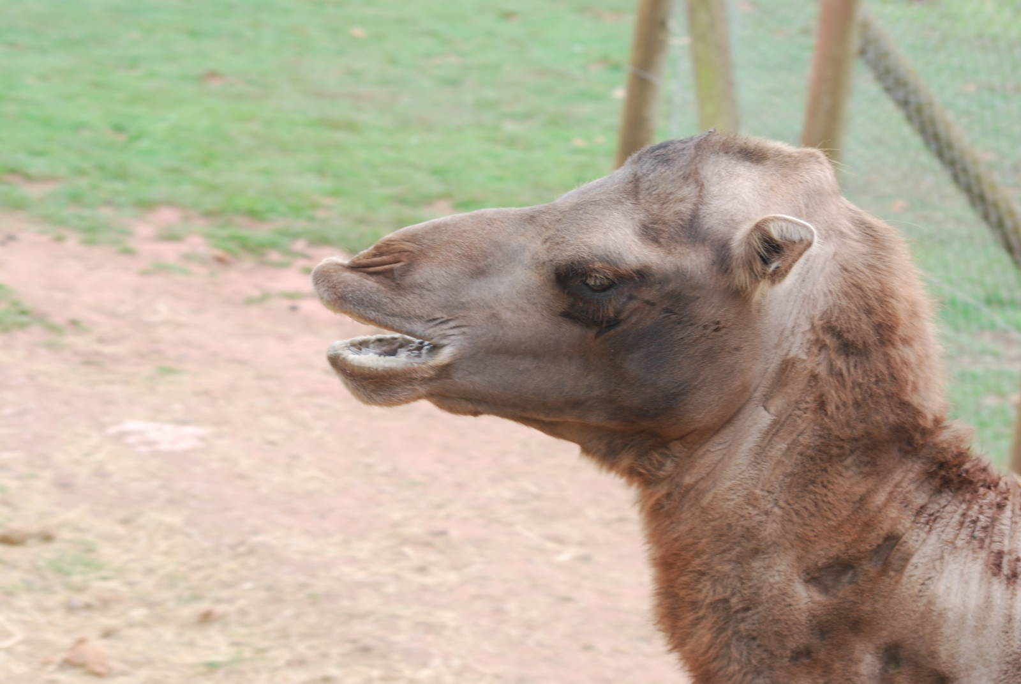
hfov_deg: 16.6
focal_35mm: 123
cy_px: 342
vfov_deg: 11.2
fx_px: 3493
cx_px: 510
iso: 200
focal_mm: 82
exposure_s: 1/125
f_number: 6.3
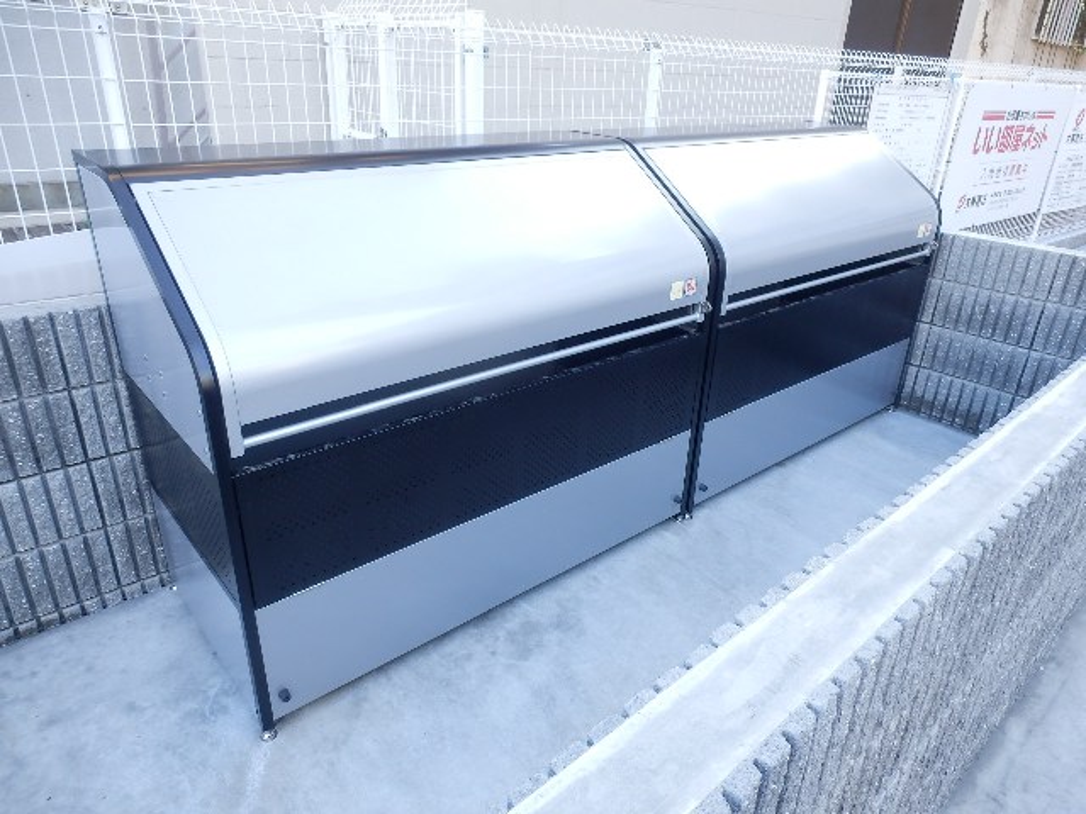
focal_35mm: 24
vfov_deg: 56.8
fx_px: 753
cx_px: 543
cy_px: 407
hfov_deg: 71.6
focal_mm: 4.2
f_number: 3
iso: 80
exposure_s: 1/50
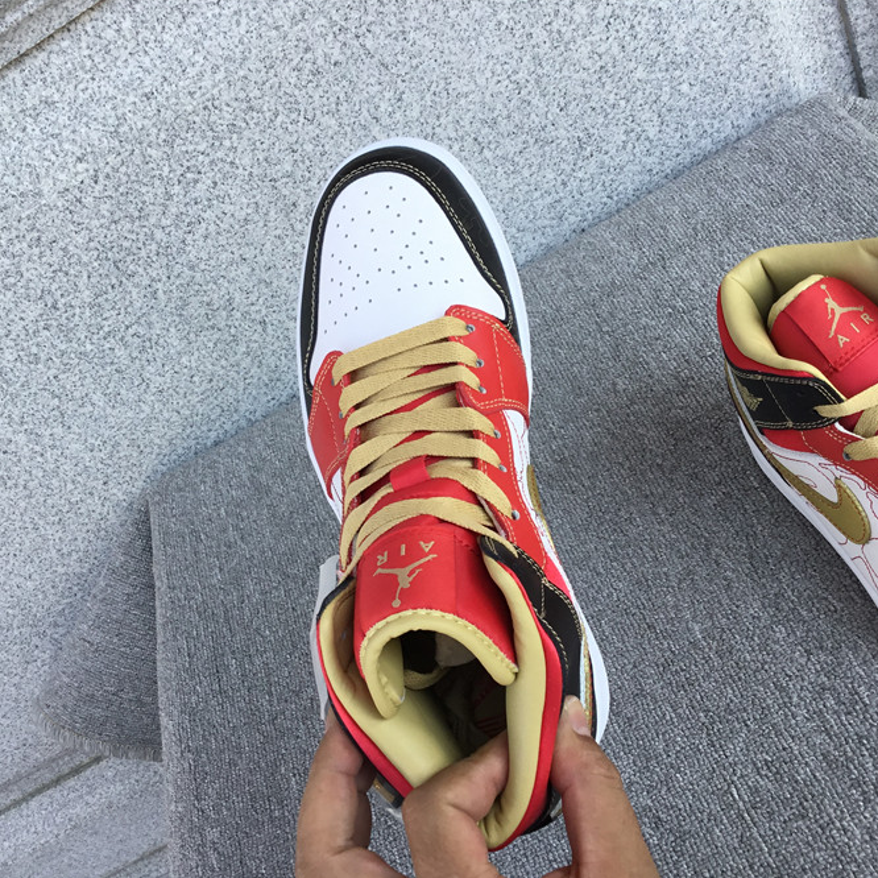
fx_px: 1062
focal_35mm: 37
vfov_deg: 44.9
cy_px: 442
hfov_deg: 44.9
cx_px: 414
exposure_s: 1/274
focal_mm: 3.3
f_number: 2.4
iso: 25
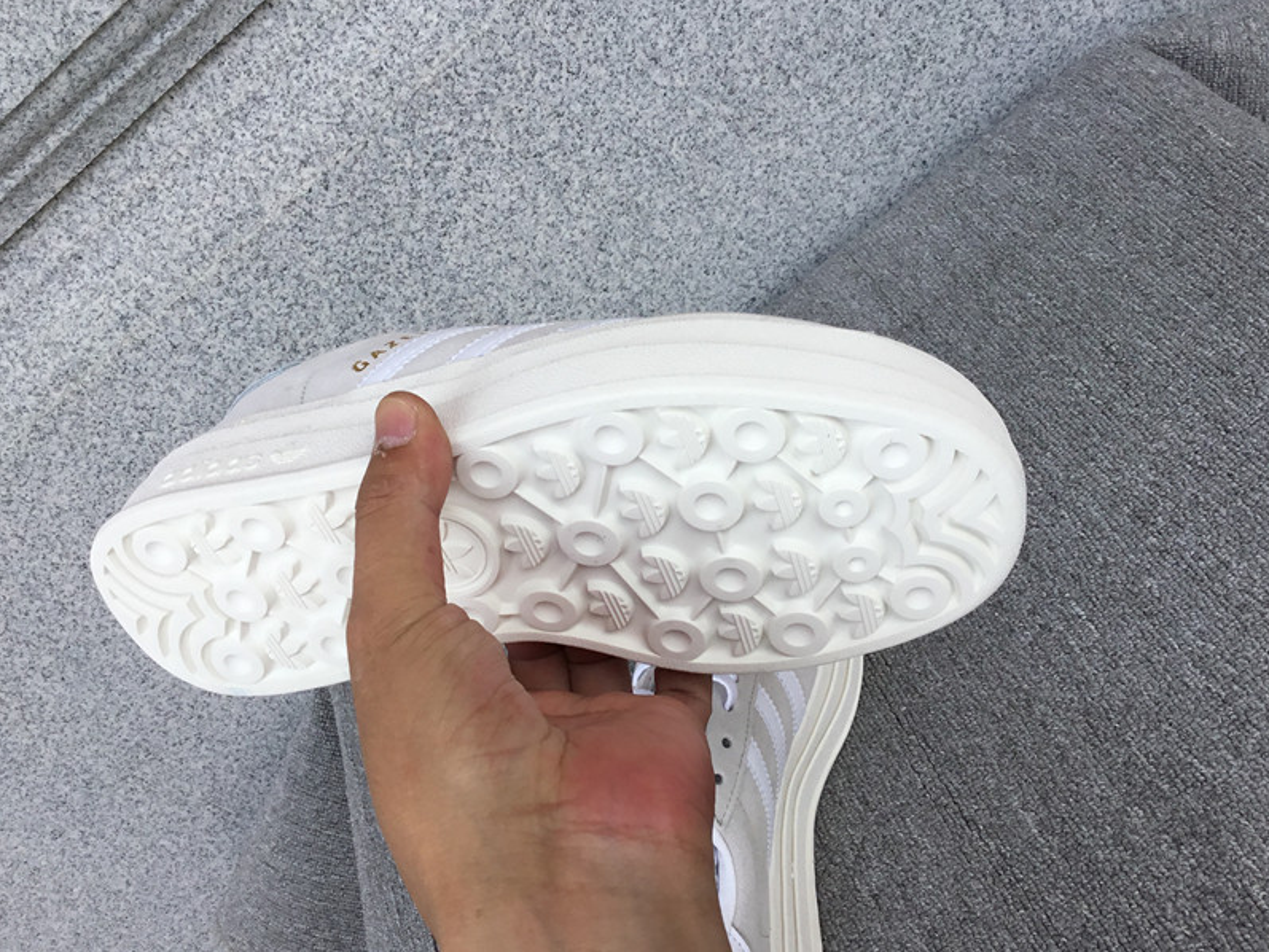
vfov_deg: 40.7
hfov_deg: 52.6
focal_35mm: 35
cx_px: 640
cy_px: 445
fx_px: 1283
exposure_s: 1/440
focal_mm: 3.3
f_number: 2.4
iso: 25
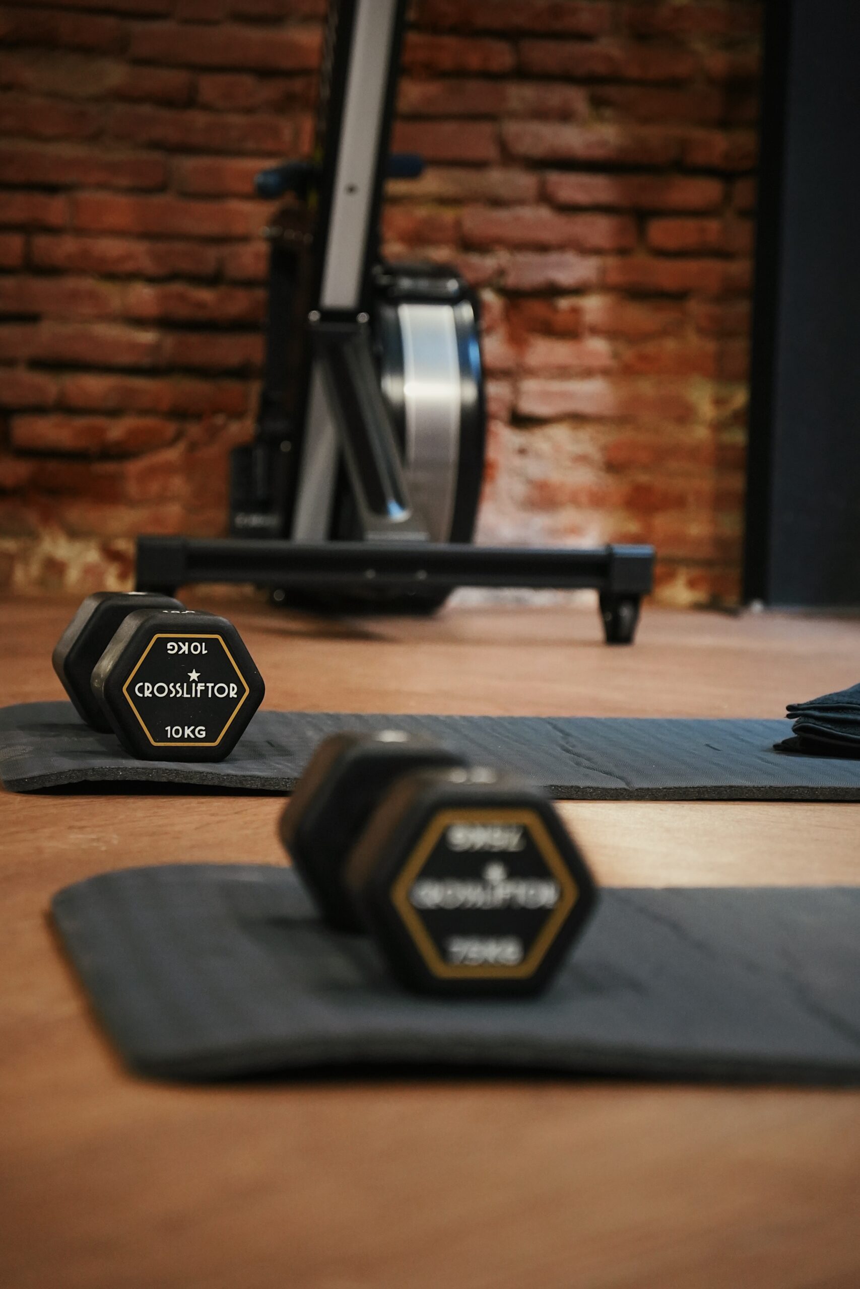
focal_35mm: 100
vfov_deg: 20.4
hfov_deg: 13.7
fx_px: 3583
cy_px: 644
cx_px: 430
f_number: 2.8
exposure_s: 1/100
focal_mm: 67
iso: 3200
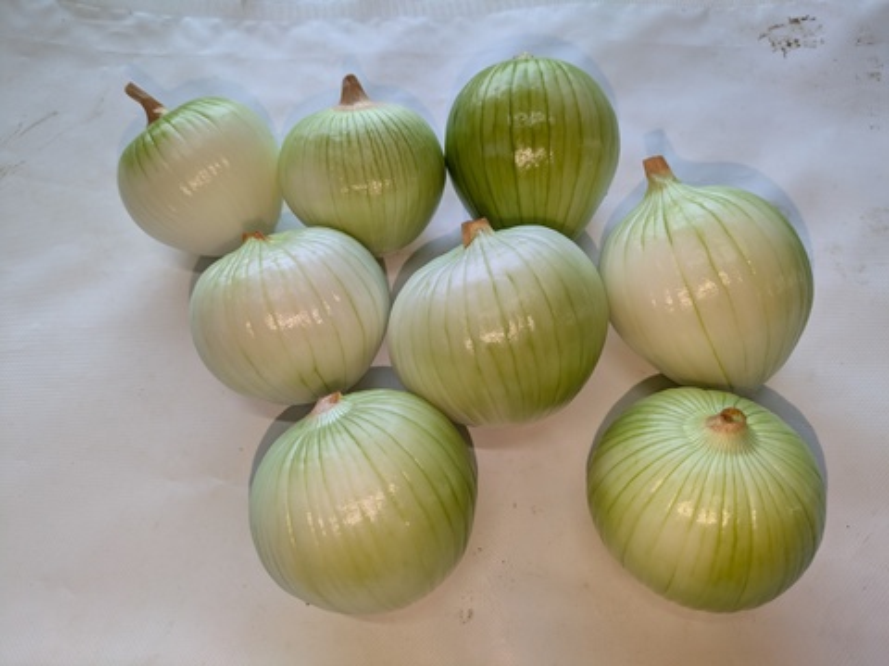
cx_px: 444
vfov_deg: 54.9
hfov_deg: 69.4
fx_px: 642
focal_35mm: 25
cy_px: 333
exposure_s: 1/120
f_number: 1.89
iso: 70
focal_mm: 5.43
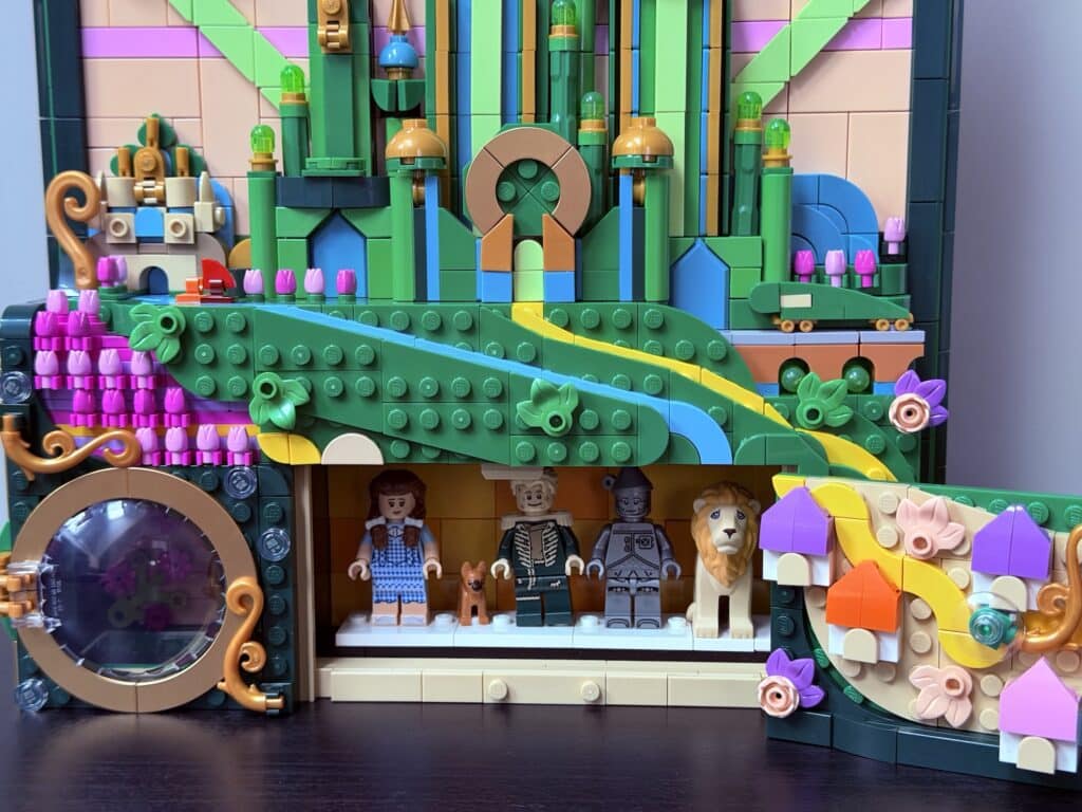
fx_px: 1500
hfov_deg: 39.7
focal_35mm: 48
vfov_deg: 30.3
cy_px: 406
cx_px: 541
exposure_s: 1/40
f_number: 1.78
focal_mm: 6.76
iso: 400
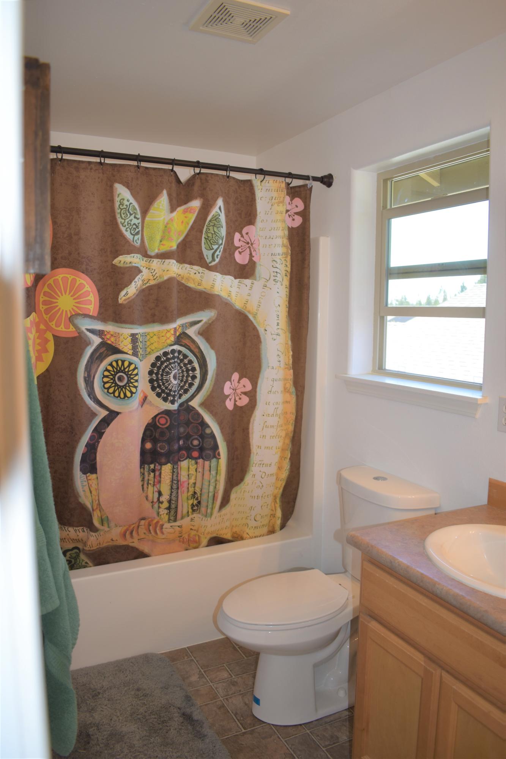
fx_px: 569
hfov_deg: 47.9
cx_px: 253
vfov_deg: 67.4
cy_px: 380
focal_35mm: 27
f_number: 3.5
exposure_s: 1/60
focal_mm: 18
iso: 110
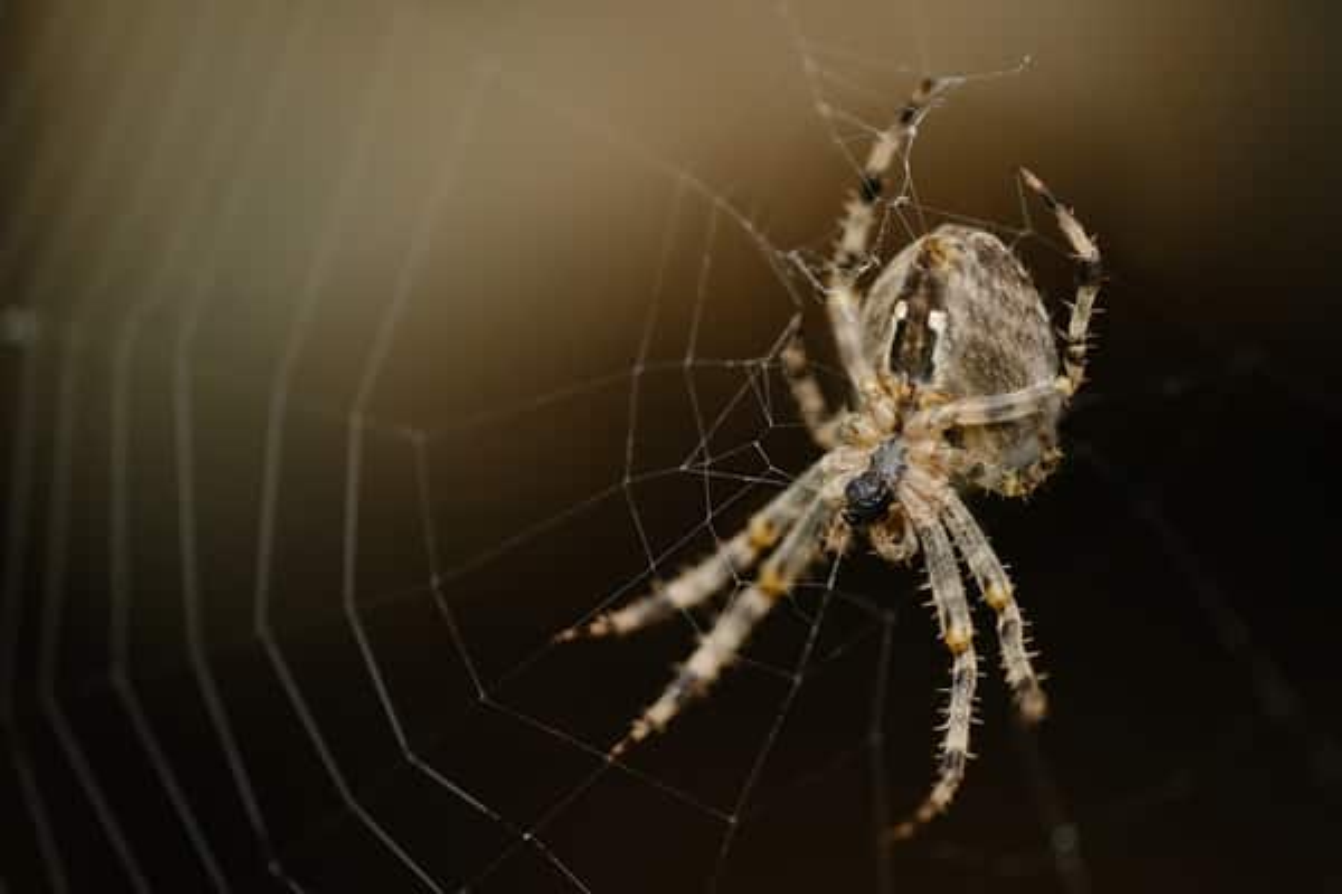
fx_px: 4473
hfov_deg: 17.1
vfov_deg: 11.4
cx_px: 671
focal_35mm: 120
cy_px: 447
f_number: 2.8
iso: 1250
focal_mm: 80
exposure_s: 1/125
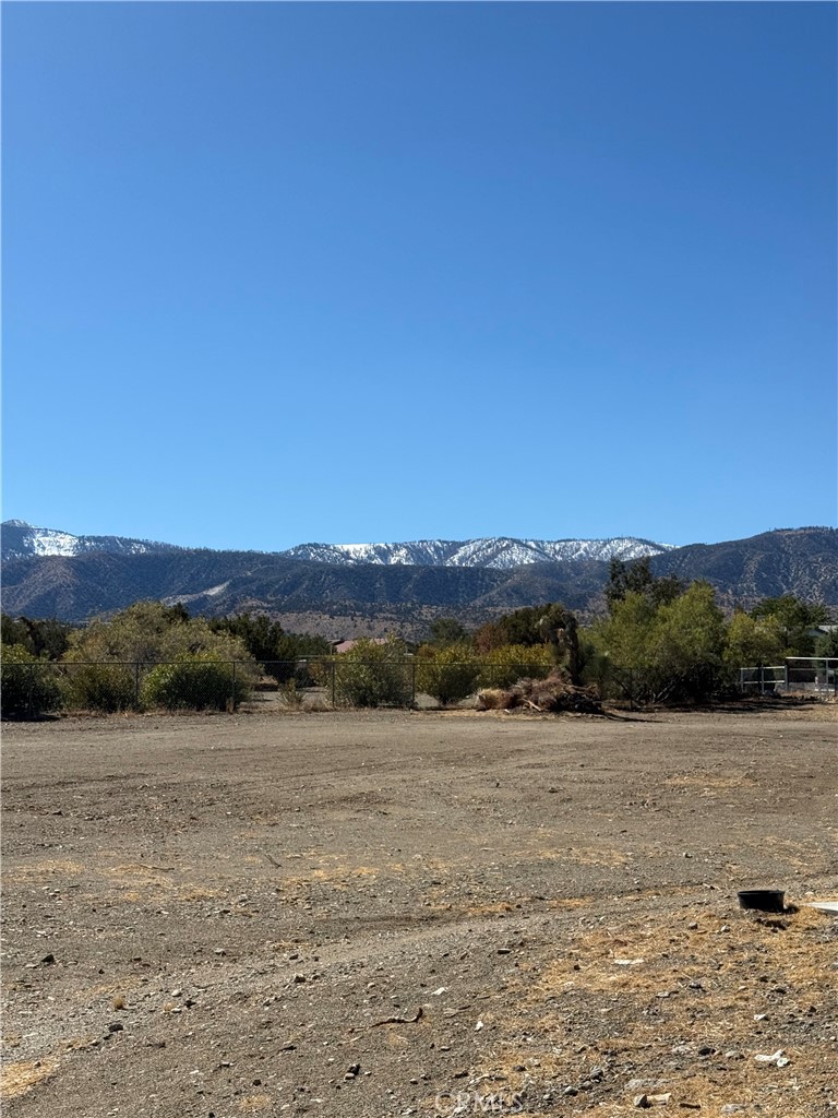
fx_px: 1549
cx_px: 419
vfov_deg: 39.7
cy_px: 559
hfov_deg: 30.3
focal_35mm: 48
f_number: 1.78
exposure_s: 1/6024
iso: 64
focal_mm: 6.76
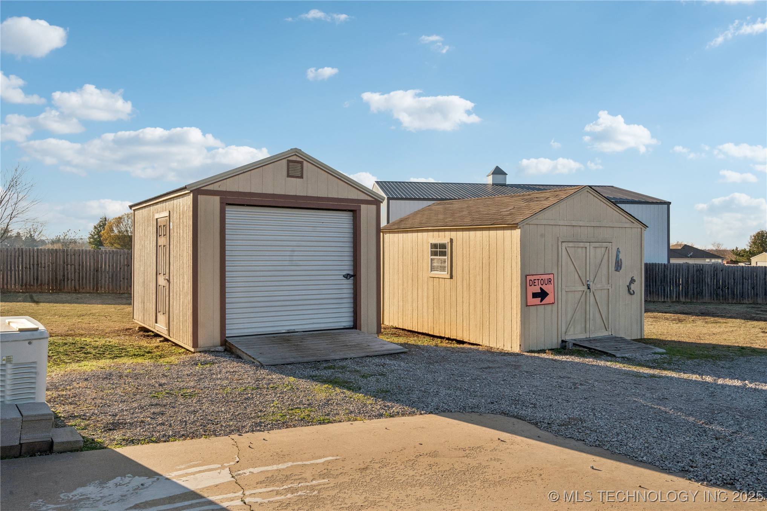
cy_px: 256
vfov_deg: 47.9
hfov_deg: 67.4
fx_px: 575
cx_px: 384
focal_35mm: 27
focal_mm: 27
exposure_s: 1/1000
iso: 800
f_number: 11
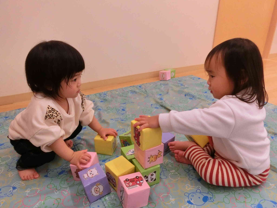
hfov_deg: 69.4
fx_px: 200
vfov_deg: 54.9
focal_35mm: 25
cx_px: 138
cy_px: 104
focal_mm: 4.5
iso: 400
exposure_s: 1/100
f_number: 3.5
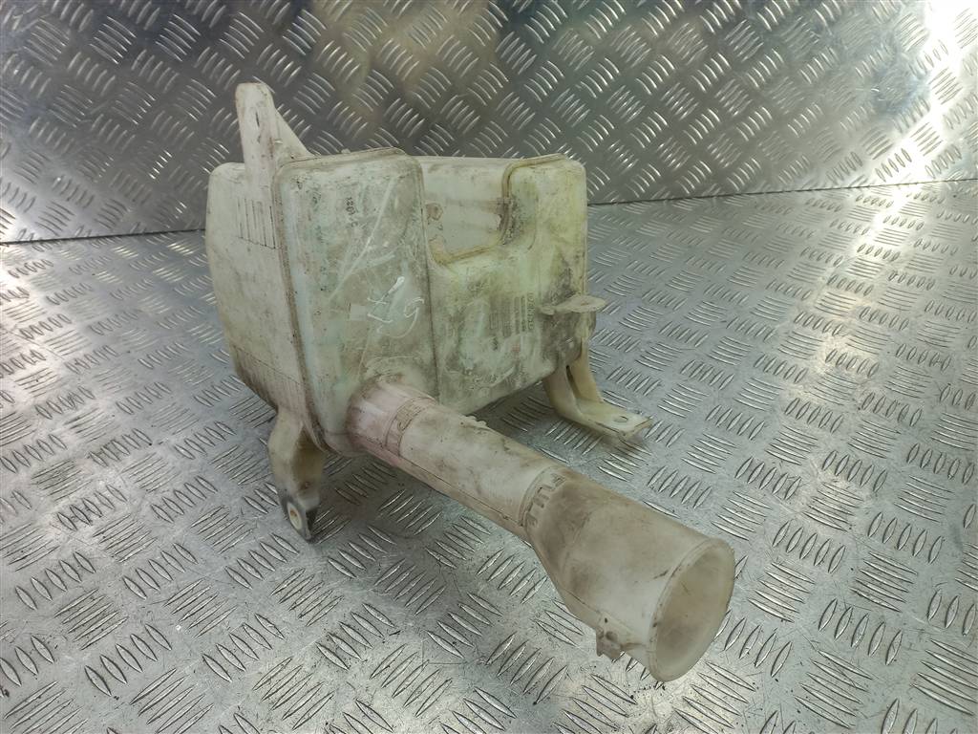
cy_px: 367
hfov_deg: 69.4
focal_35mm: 25
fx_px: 706
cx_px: 489
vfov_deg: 54.9
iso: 50
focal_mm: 4.6
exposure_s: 1/50
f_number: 1.8
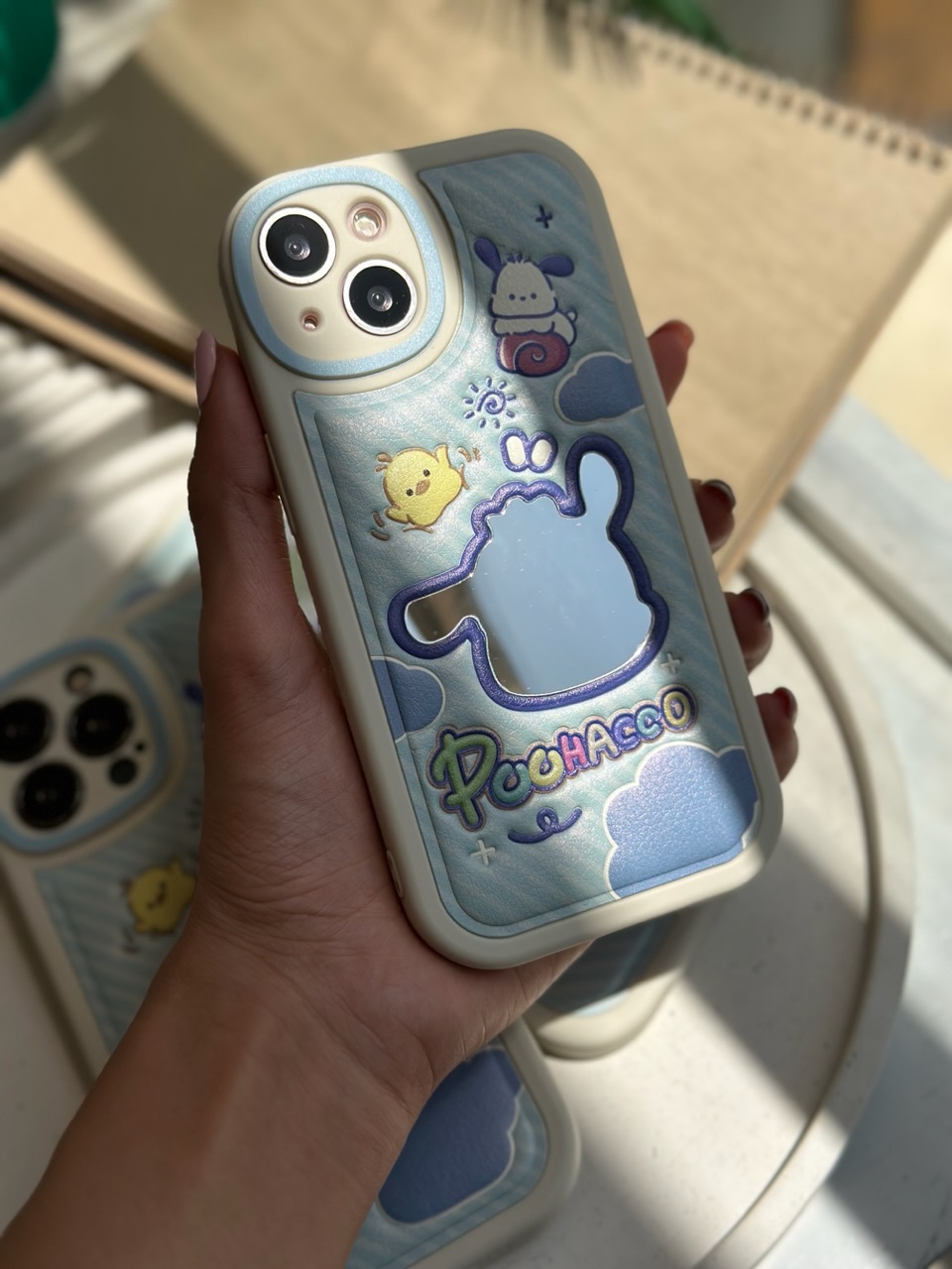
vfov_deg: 39.7
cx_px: 476
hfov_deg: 30.3
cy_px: 634
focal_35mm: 48
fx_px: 1760
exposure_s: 1/8929
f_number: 1.78
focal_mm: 6.86
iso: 100
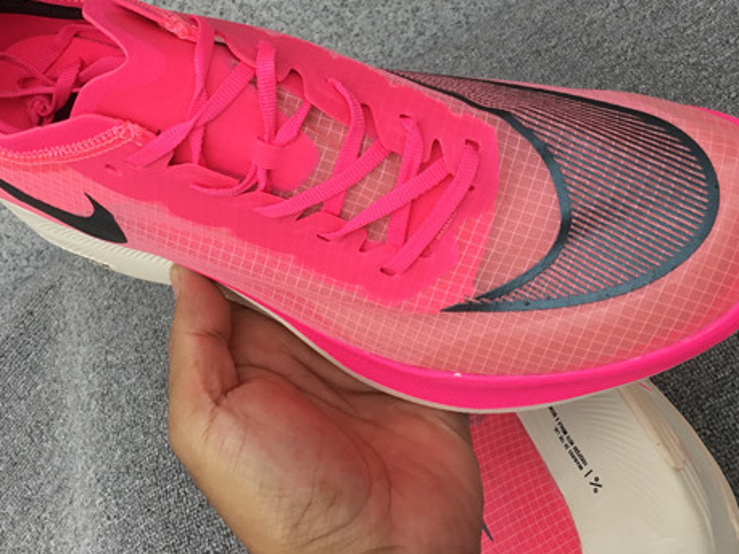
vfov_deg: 26.9
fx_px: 1153
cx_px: 293
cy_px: 195
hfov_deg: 35.4
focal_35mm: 54
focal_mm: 3.3
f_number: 2.4
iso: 25
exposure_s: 1/172
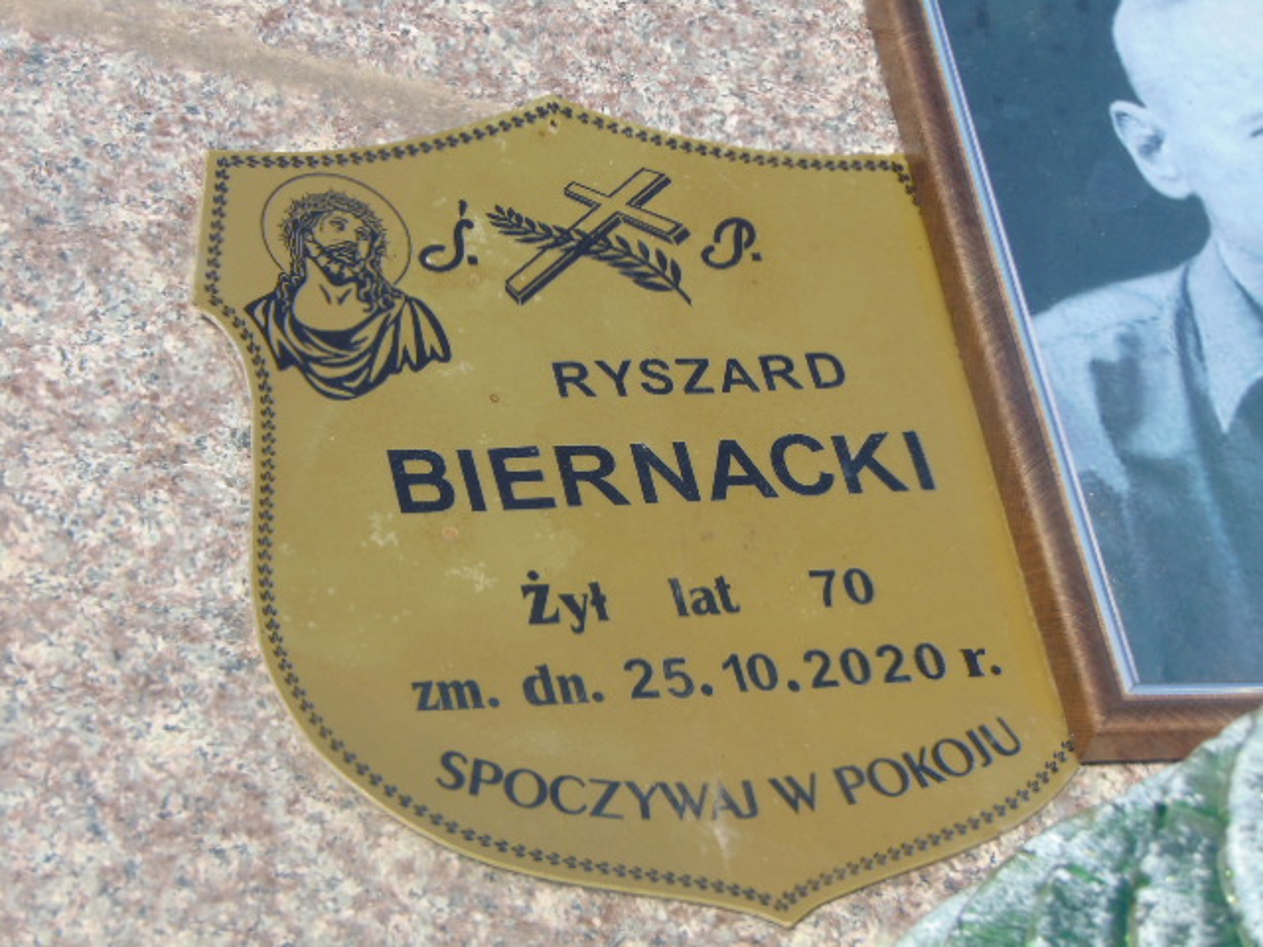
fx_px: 3940
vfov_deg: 13.7
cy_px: 474
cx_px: 632
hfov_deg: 18.2
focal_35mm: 108
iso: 80
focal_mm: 19.4
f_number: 10.1
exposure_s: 1/200
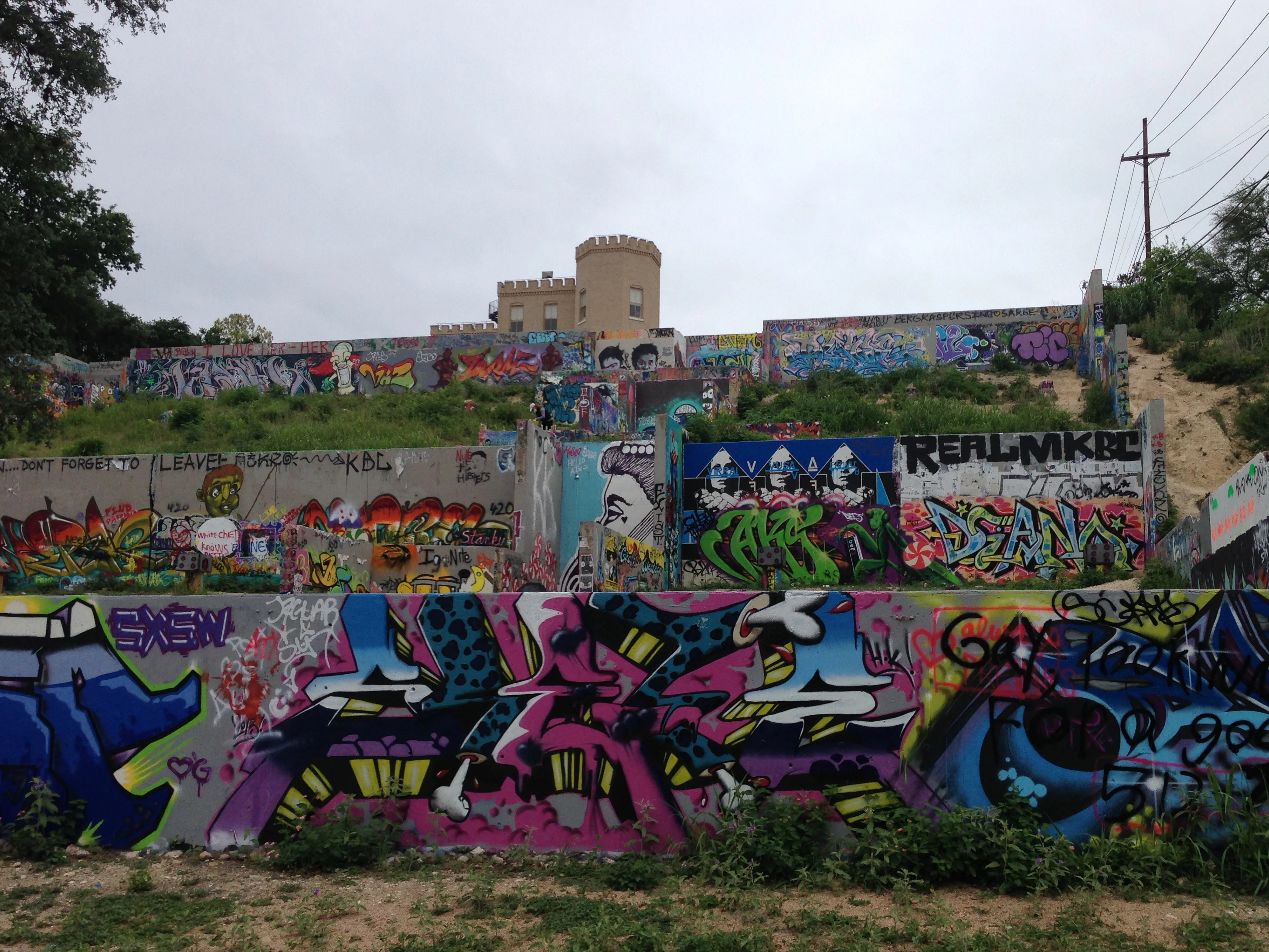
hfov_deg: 50.1
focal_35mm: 37
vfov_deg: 38.7
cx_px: 678
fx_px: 1356
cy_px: 489
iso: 50
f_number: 2.4
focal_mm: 4.13
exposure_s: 1/1869
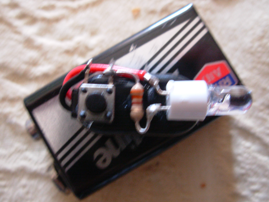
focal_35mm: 38
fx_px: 295
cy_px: 101
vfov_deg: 37.7
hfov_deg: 49.0
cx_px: 134
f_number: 2.9
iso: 159
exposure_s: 1/19
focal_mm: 6.3
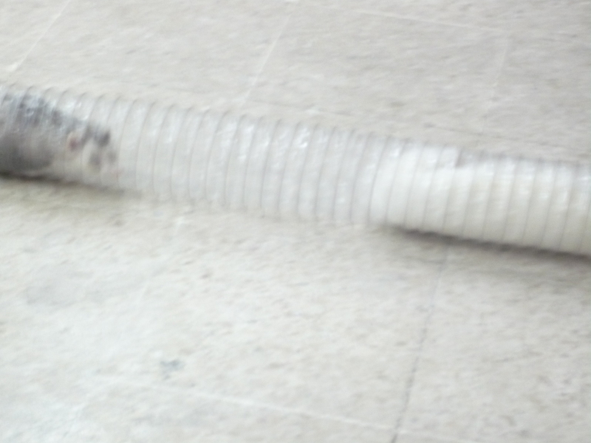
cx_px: 296
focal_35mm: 105
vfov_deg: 14.1
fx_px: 1793
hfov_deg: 18.7
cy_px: 222
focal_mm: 17.4
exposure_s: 1/4
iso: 400
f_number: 5
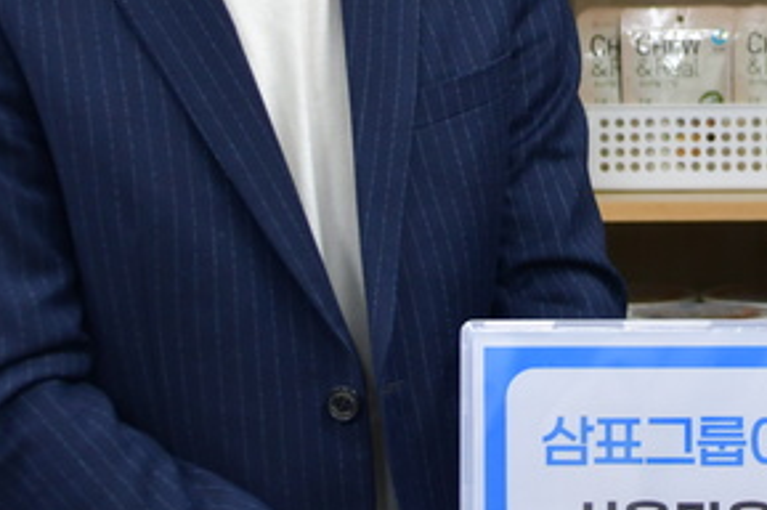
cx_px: 876
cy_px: 109
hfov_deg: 15.2
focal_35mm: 131
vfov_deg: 10.4
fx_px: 2788
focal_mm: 28
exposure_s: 1/125
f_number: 4
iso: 800
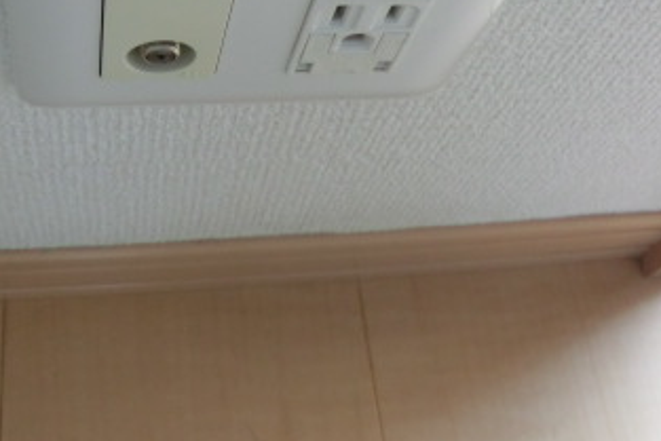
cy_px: -61
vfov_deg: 24.5
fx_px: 937
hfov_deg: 38.5
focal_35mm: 51
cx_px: 234
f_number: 3.2
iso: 160
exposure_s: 1/60
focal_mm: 4.3
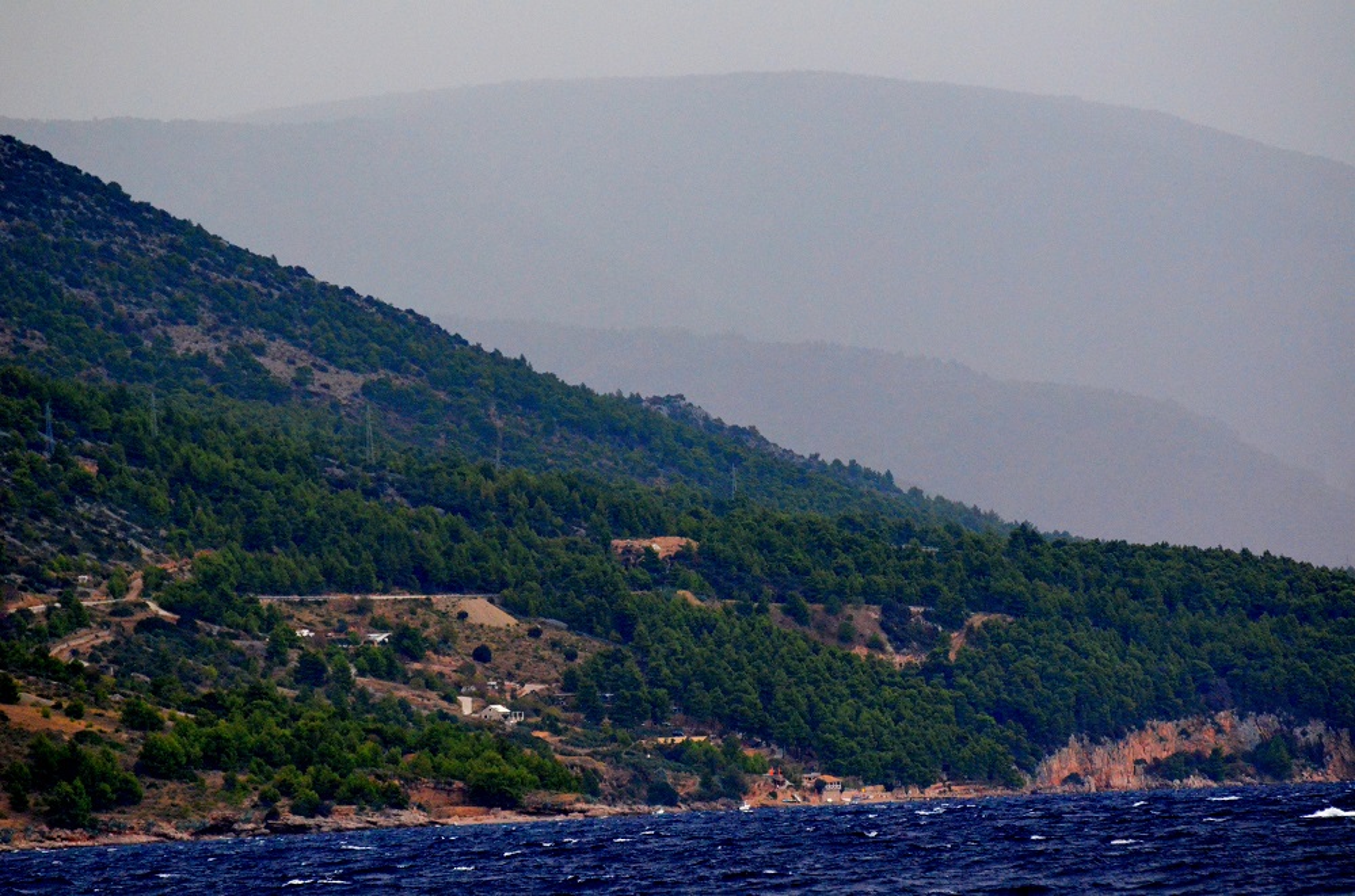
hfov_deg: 7.1
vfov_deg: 4.7
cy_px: 448
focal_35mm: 292
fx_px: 10983
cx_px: 678
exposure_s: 1/6400
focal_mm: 195
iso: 5000
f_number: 5.3
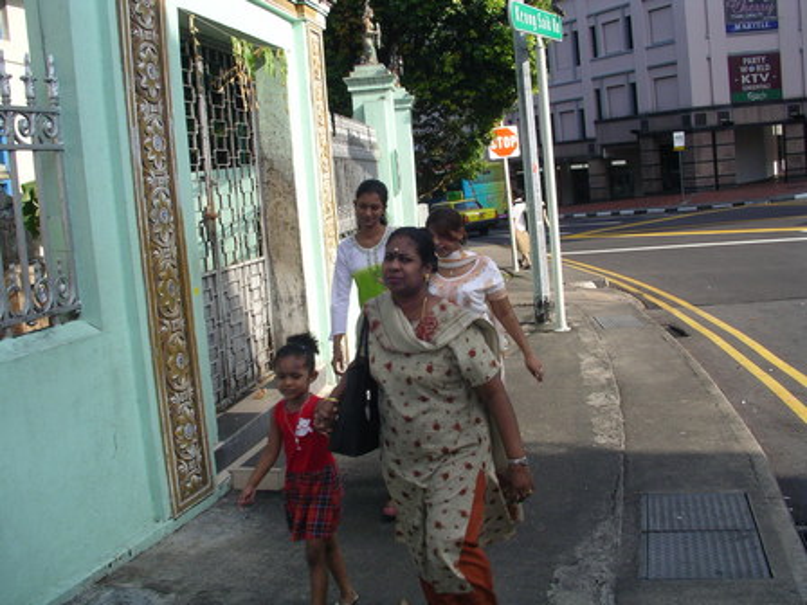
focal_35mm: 37
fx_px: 863
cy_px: 302
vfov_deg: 38.7
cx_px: 404
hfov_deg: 50.1
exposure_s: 1/125
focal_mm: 5.7
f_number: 6.9
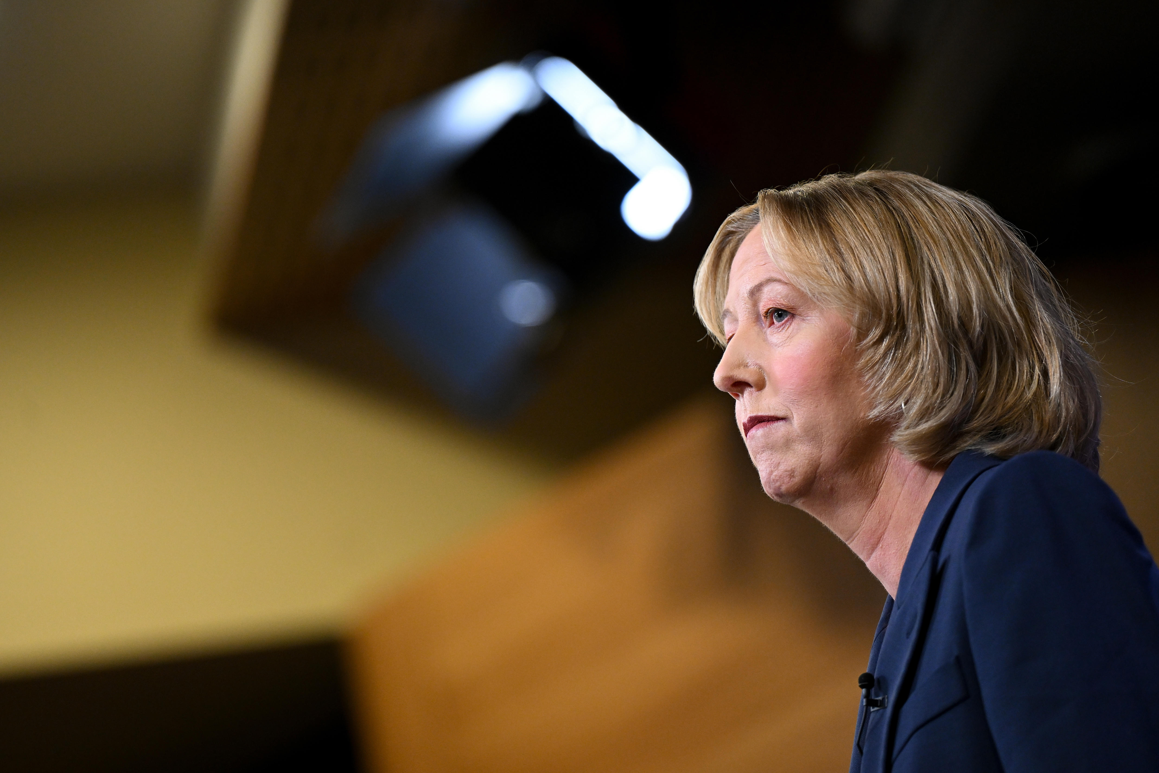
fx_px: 6438
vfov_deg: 6.9
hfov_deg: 10.3
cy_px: 386
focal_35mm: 200
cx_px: 580
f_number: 2.8
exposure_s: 1/500
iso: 2000
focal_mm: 200
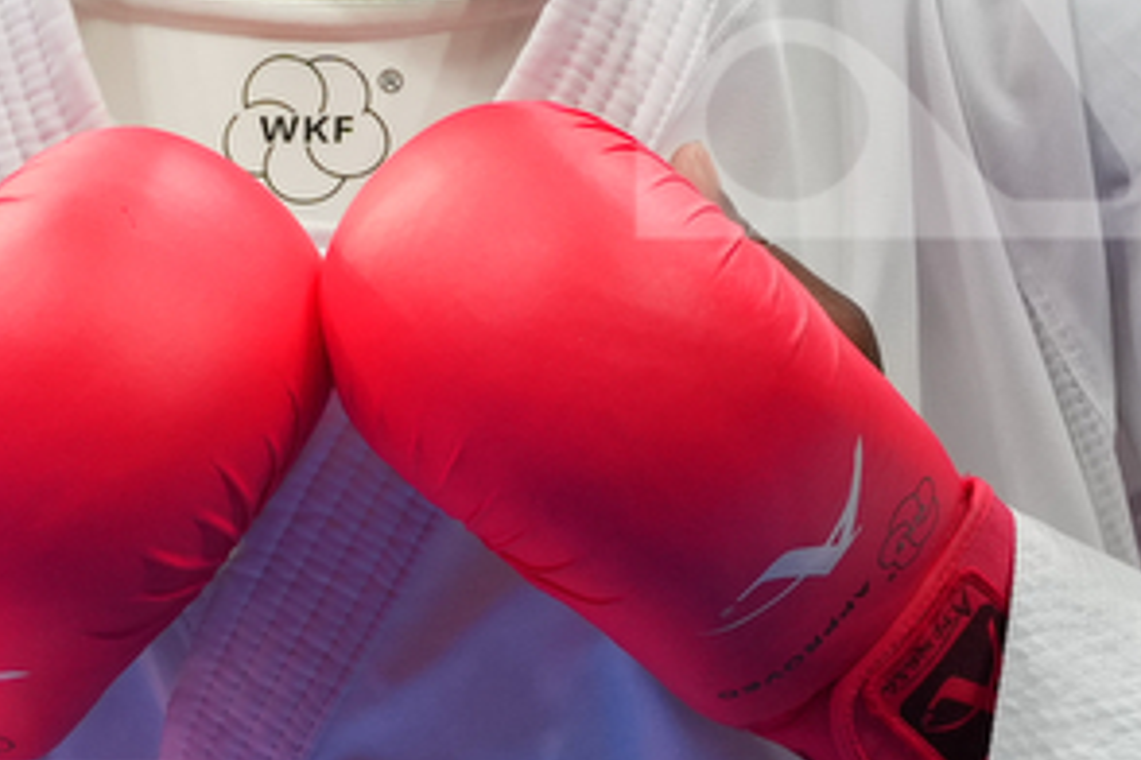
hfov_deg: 1.9
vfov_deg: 1.3
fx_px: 34513
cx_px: -109
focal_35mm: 1089
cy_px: -35
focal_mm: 200
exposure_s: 1/1000
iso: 1000
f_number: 2.8
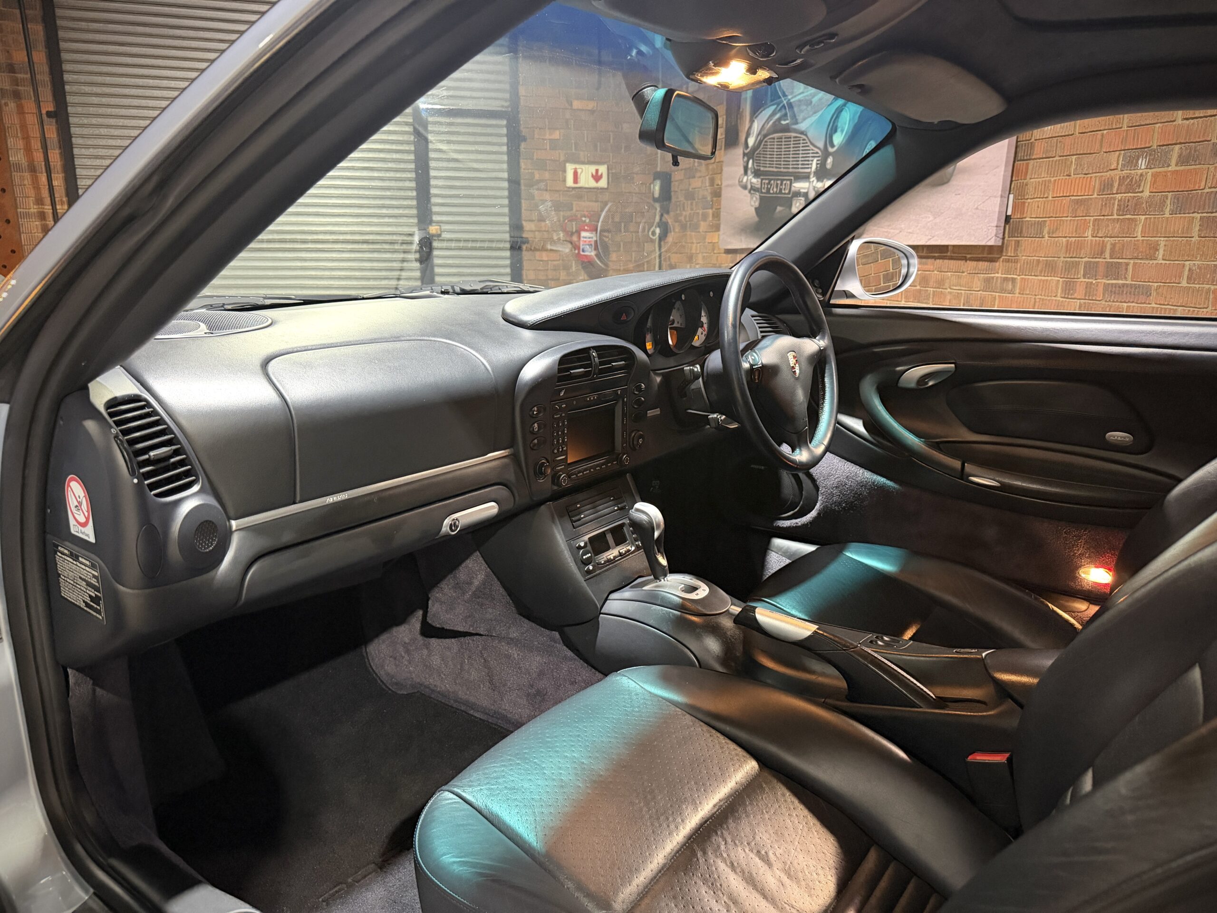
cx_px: 608
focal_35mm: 24
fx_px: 844
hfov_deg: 71.6
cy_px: 456
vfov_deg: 56.8
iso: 800
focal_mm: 6.76
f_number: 1.78
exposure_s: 1/33
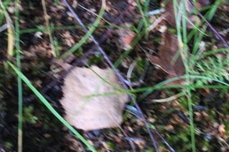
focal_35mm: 100
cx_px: 260
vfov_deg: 13.3
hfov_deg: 19.4
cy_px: -36
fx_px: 636
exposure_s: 1/50
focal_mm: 3.3
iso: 32
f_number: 2.4
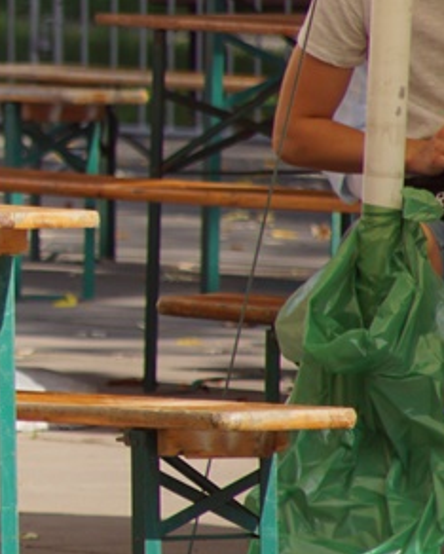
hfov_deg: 1.6
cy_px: 101
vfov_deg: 2.0
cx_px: -500
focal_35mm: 962
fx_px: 15785
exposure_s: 1/320
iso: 160
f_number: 6.3
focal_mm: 200
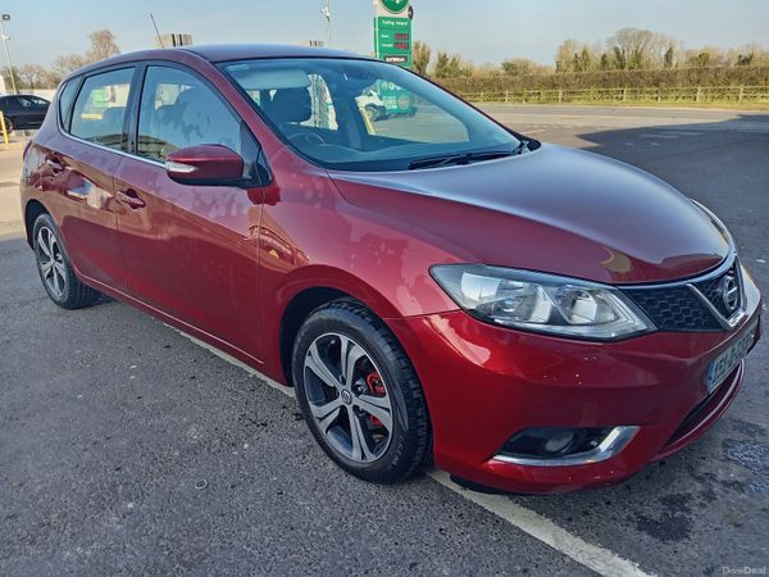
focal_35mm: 27
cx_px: 384
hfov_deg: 65.3
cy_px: 288
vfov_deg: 51.4
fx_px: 600
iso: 125
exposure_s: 1/100
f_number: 1.8
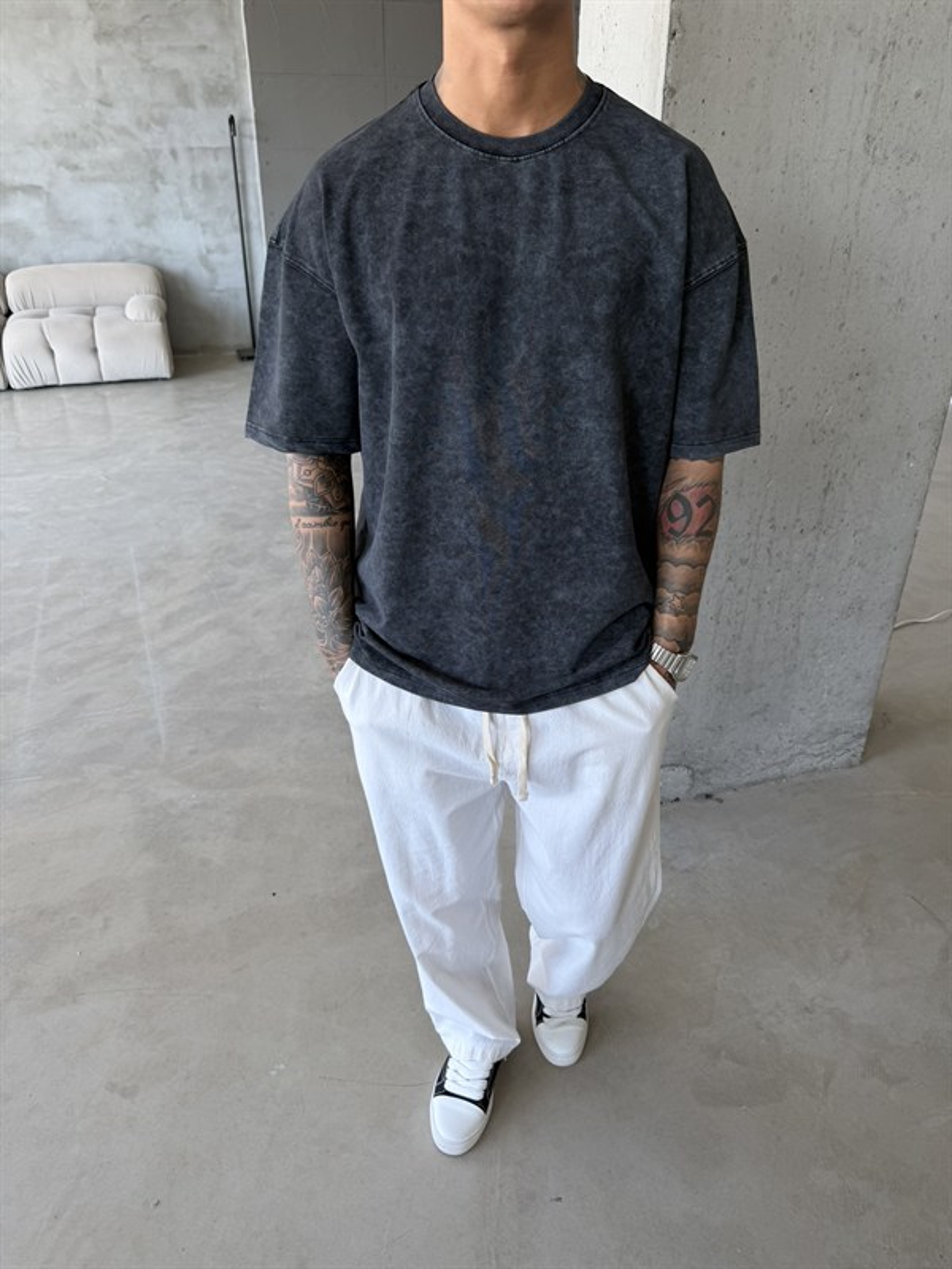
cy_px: 634
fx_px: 880
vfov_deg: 71.6
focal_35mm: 24
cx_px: 476
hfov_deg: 56.8
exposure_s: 1/121
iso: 64
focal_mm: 6.76
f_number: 1.78
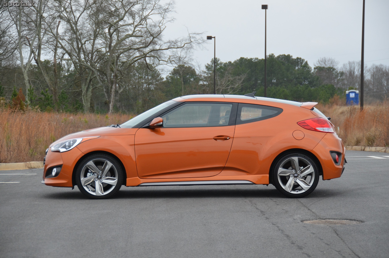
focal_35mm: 123
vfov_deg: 11.1
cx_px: 194
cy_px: 129
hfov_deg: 16.7
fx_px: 1326
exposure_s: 1/640
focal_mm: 82
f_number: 5
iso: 800
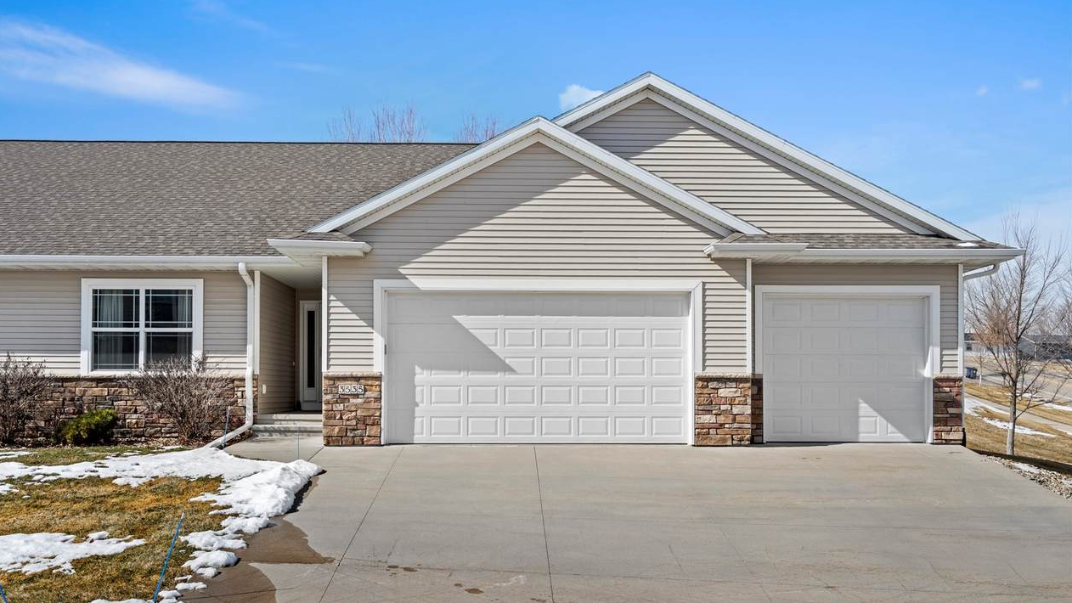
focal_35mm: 34
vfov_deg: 34.6
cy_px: 282
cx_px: 532
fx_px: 966
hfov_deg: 58.0
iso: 400
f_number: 8
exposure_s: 1/250
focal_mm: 32
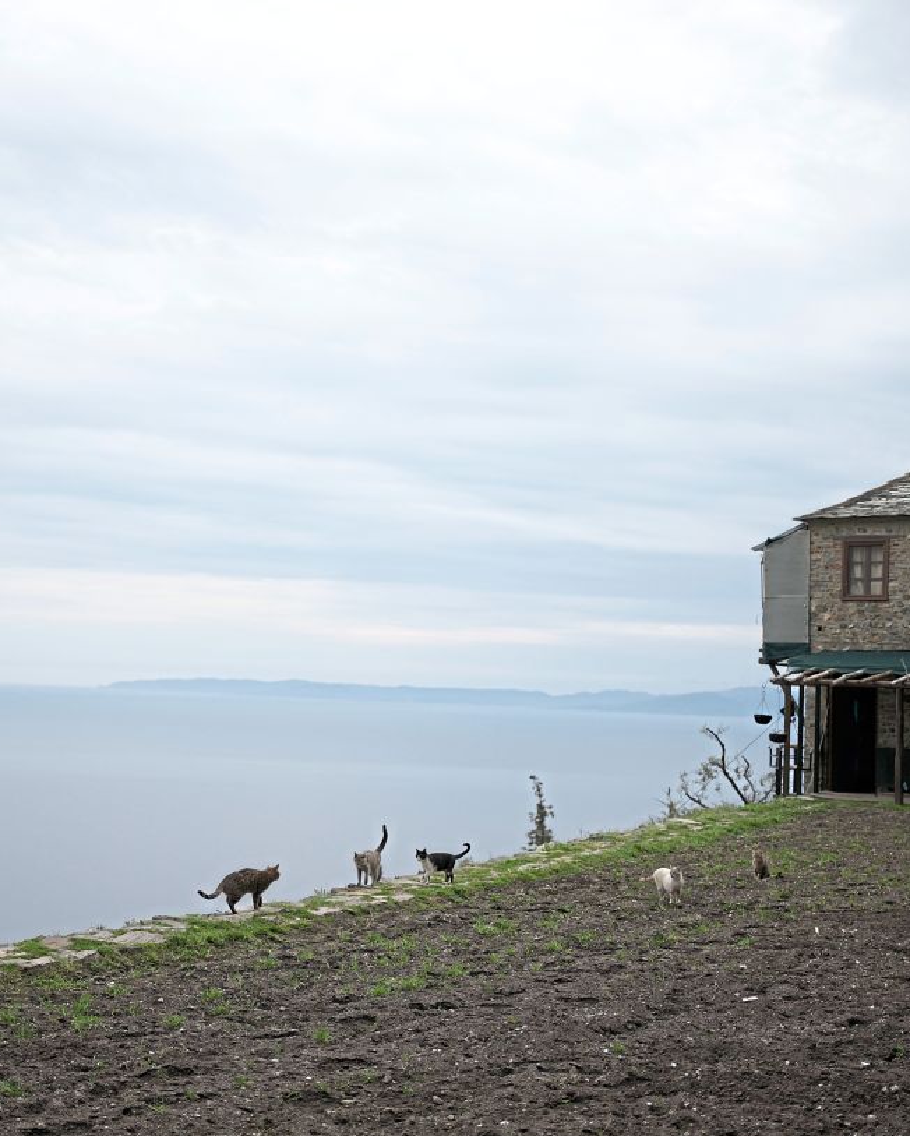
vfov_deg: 37.3
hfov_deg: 30.2
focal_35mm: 50
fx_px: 1682
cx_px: 352
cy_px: 565
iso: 100
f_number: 1.8
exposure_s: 1/2000
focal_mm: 35
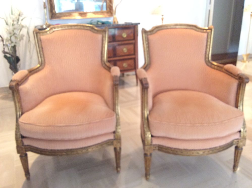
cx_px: 126
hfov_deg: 56.9
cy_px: 94
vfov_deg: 44.1
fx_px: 233
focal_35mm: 32
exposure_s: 1/25
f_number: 2.4
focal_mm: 3.3
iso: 160
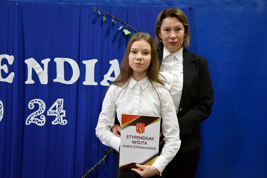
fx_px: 356
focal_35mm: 48
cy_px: 89
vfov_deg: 28.1
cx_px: 134
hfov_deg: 41.1
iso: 500
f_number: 4.2
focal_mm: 32
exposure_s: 1/80
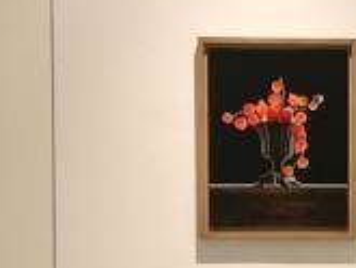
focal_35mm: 161
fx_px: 1657
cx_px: 449
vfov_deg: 9.2
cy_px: 283
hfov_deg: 11.9
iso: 100
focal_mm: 4.25
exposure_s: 1/100
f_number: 1.8
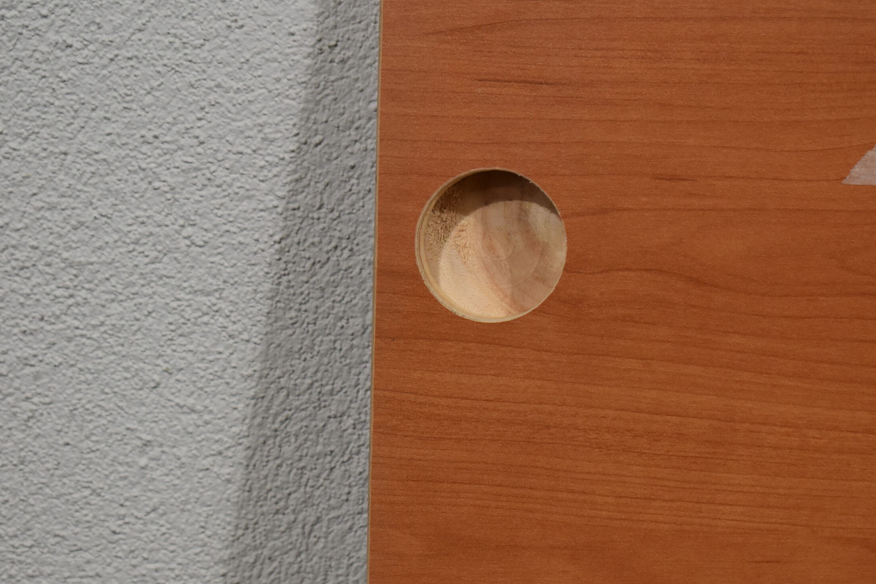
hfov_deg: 21.3
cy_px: 275
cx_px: 492
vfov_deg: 14.3
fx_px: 2325
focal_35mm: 96
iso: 720
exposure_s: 1/250
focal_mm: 55
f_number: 5.6
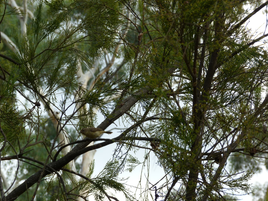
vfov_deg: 10.4
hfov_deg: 13.9
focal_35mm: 142
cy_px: 101
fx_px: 1099
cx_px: 133
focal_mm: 25.4
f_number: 5
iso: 100
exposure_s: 1/100
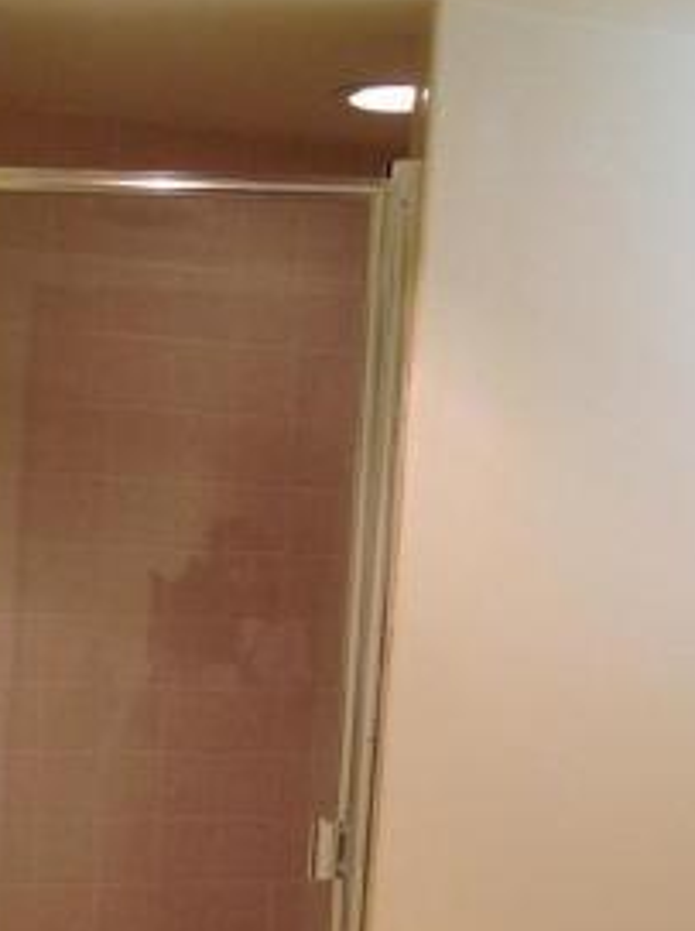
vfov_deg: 19.1
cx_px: 60
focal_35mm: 99
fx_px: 2659
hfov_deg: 14.7
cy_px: 1020
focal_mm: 4.28
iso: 64
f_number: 2.4
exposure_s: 1/40
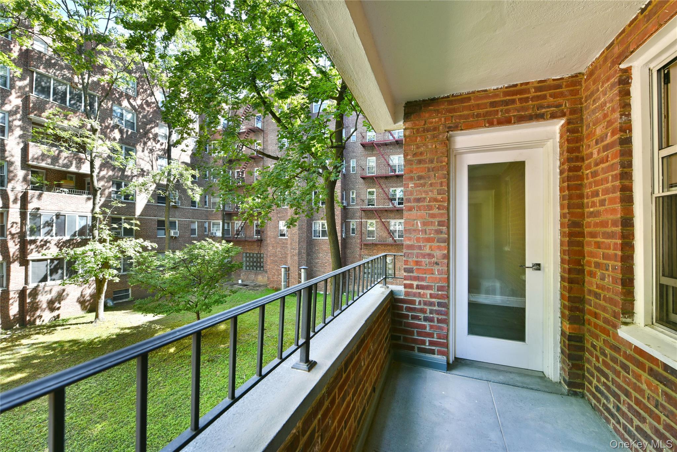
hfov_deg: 104.2
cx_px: 338
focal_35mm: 14
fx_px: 263
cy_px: 226
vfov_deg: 81.2
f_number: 8
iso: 160
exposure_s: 1/50
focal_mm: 14
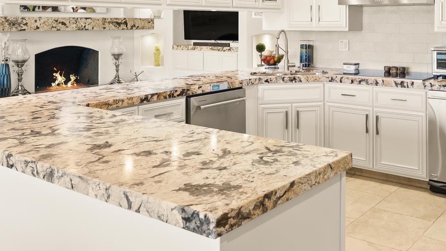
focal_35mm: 38
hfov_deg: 49.8
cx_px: 353
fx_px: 449
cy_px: 26
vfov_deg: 29.9
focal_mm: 18
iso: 500
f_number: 8
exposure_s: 1/10
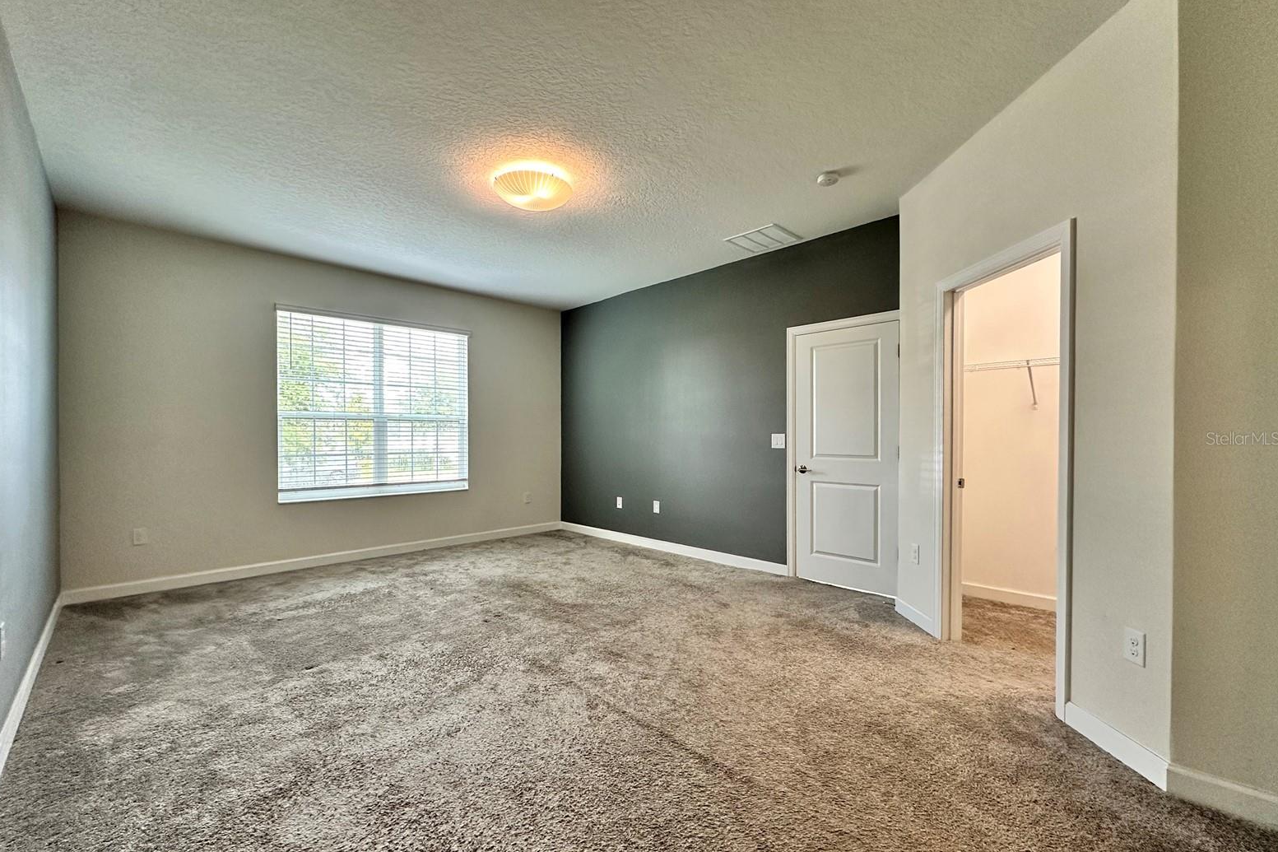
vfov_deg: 77.3
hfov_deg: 100.4
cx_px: 625
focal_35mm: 15
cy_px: 438
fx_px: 532
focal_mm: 2.22
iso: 250
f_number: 2.2
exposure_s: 1/120
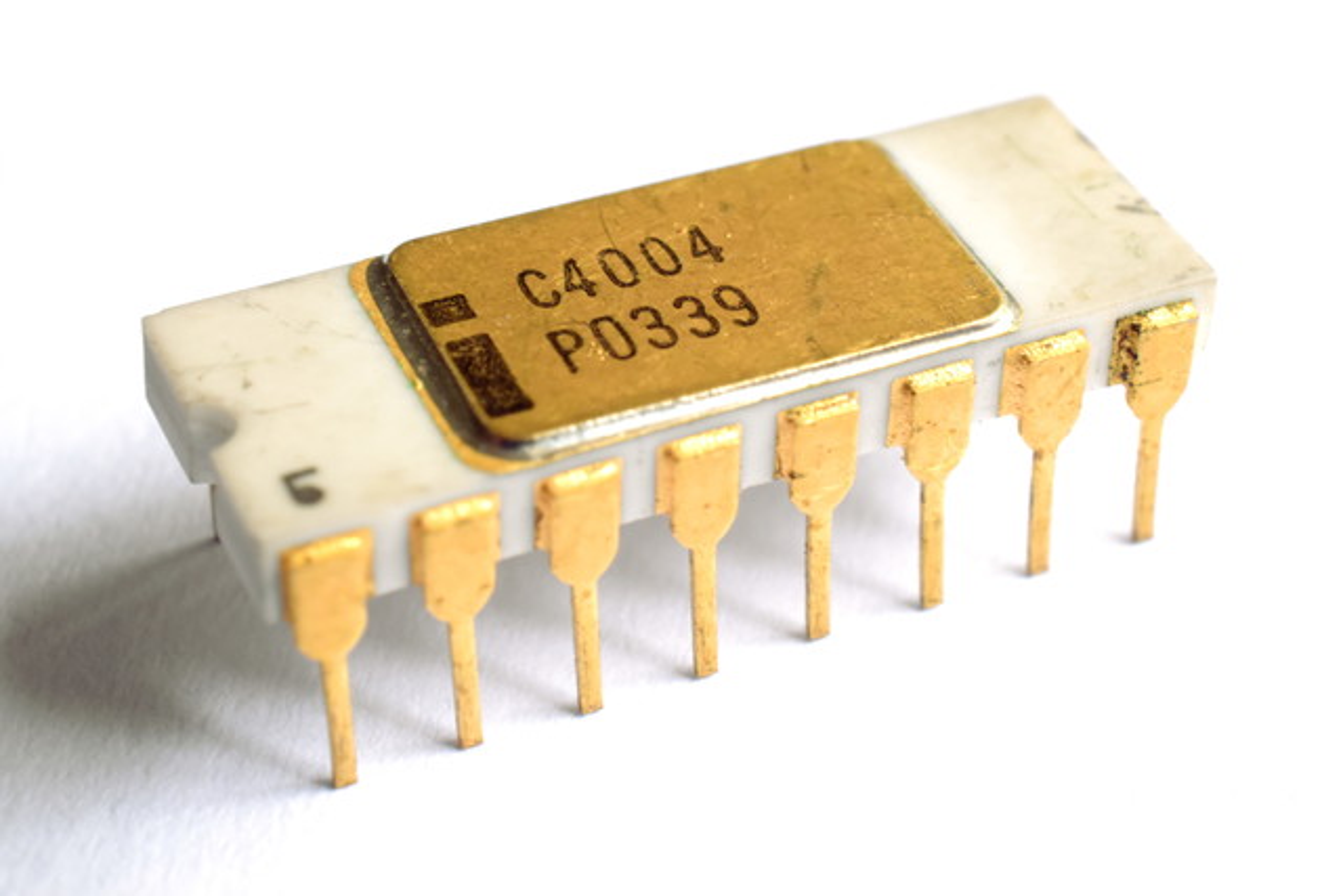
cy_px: 448
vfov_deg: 22.6
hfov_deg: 33.4
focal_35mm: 60
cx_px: 672
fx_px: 2239
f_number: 25
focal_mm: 40
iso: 1600
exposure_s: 1/15
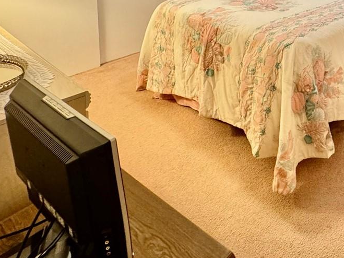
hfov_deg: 46.1
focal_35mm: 34
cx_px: 337
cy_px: -50
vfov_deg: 33.9
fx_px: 338
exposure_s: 1/60
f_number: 2.2
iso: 500
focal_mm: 2.22
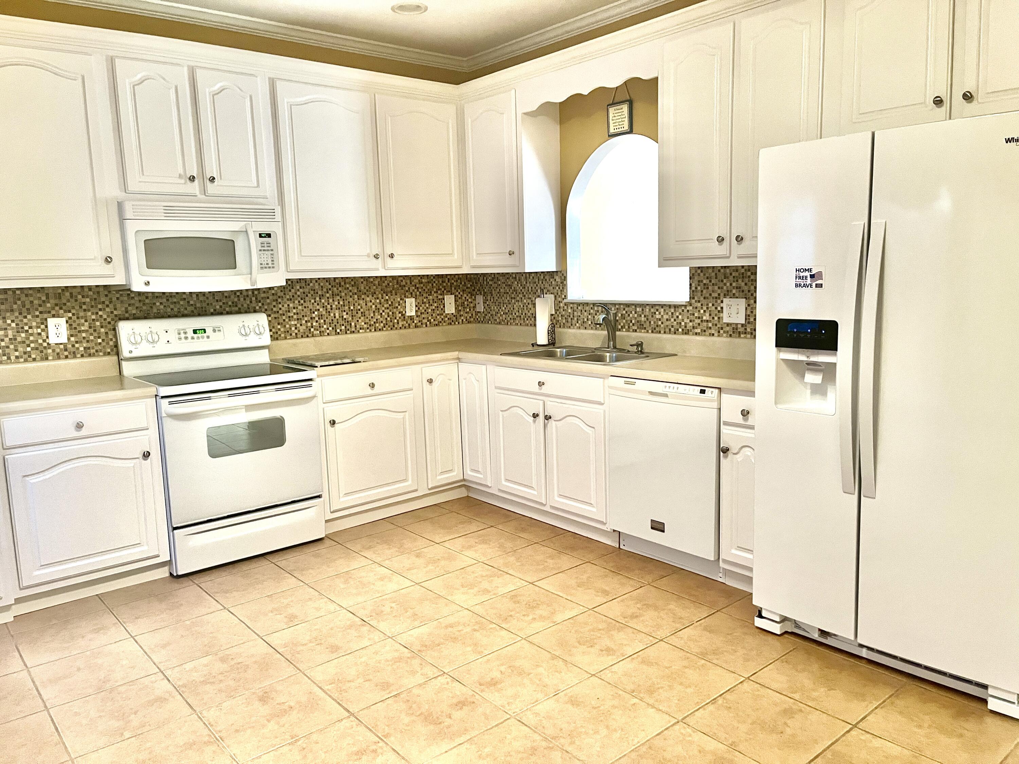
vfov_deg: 53.1
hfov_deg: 67.3
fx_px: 765
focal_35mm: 26
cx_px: 510
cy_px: 382
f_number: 1.6
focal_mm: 5.1
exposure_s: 1/60
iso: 250
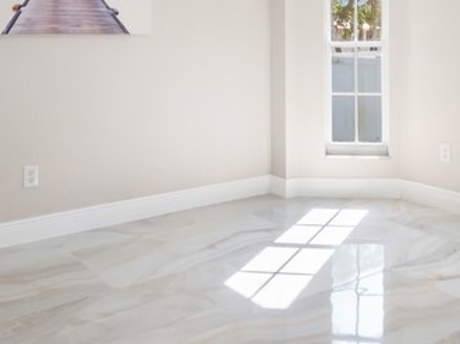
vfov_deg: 31.5
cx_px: 270
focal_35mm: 44
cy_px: 44
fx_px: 584
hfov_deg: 42.8
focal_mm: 7
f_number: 7.1
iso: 200
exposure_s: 1/25
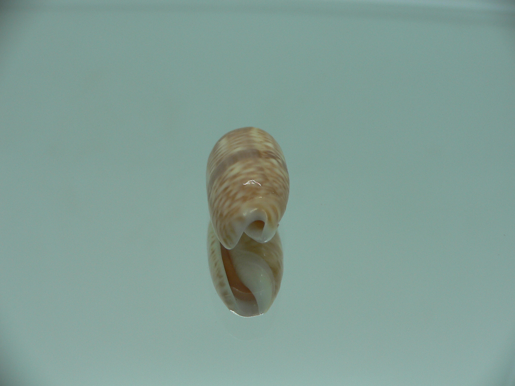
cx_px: 258
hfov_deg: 52.6
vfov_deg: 40.7
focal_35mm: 35
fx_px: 521
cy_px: 193
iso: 80
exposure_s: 1/80
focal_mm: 4.6
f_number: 2.8
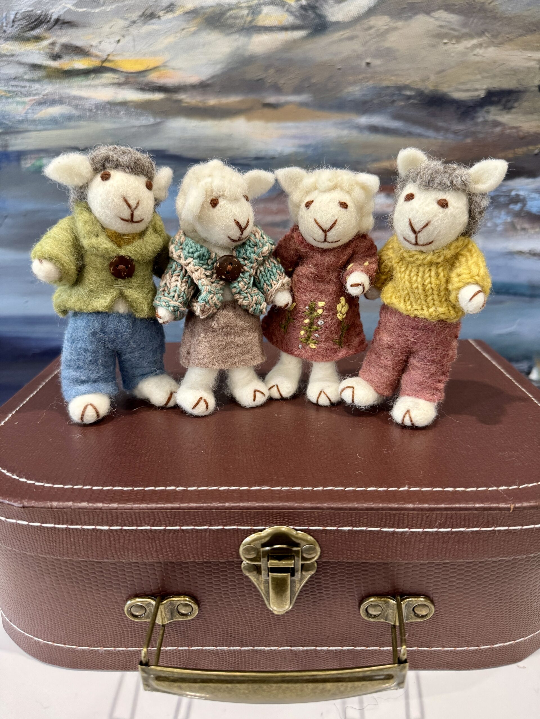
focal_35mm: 24
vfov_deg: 71.6
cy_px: 360
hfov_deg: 56.8
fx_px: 499
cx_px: 270
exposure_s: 1/60
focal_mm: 6.76
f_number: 1.78
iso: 320
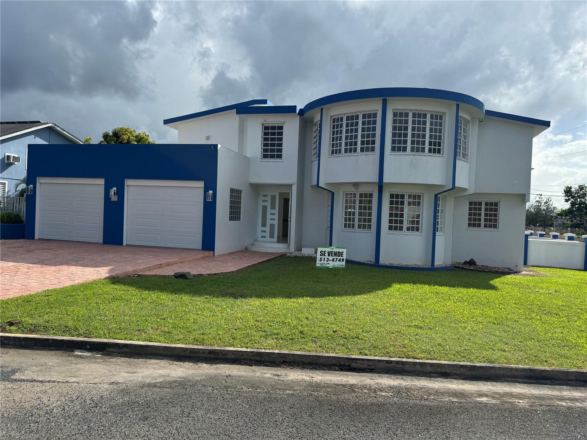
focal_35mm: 24
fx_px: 407
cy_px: 220
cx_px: 294
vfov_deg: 56.8
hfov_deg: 71.6
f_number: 1.78
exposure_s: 1/4608
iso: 80
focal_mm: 6.76
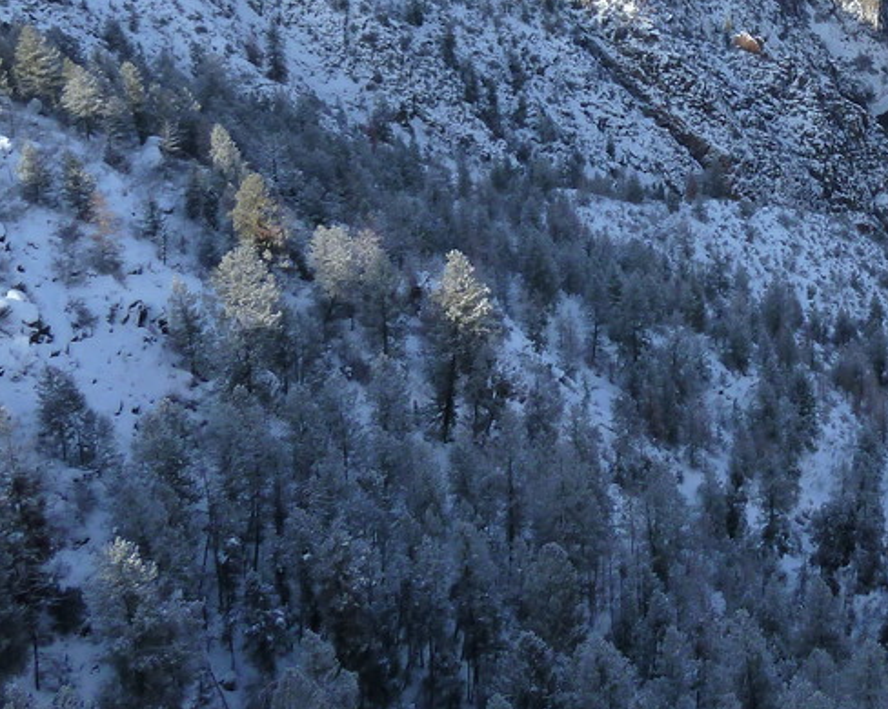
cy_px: -104
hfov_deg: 28.2
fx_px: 1681
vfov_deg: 22.3
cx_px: 843
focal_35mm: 64
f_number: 3.3
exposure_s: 1/640
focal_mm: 4.5
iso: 125
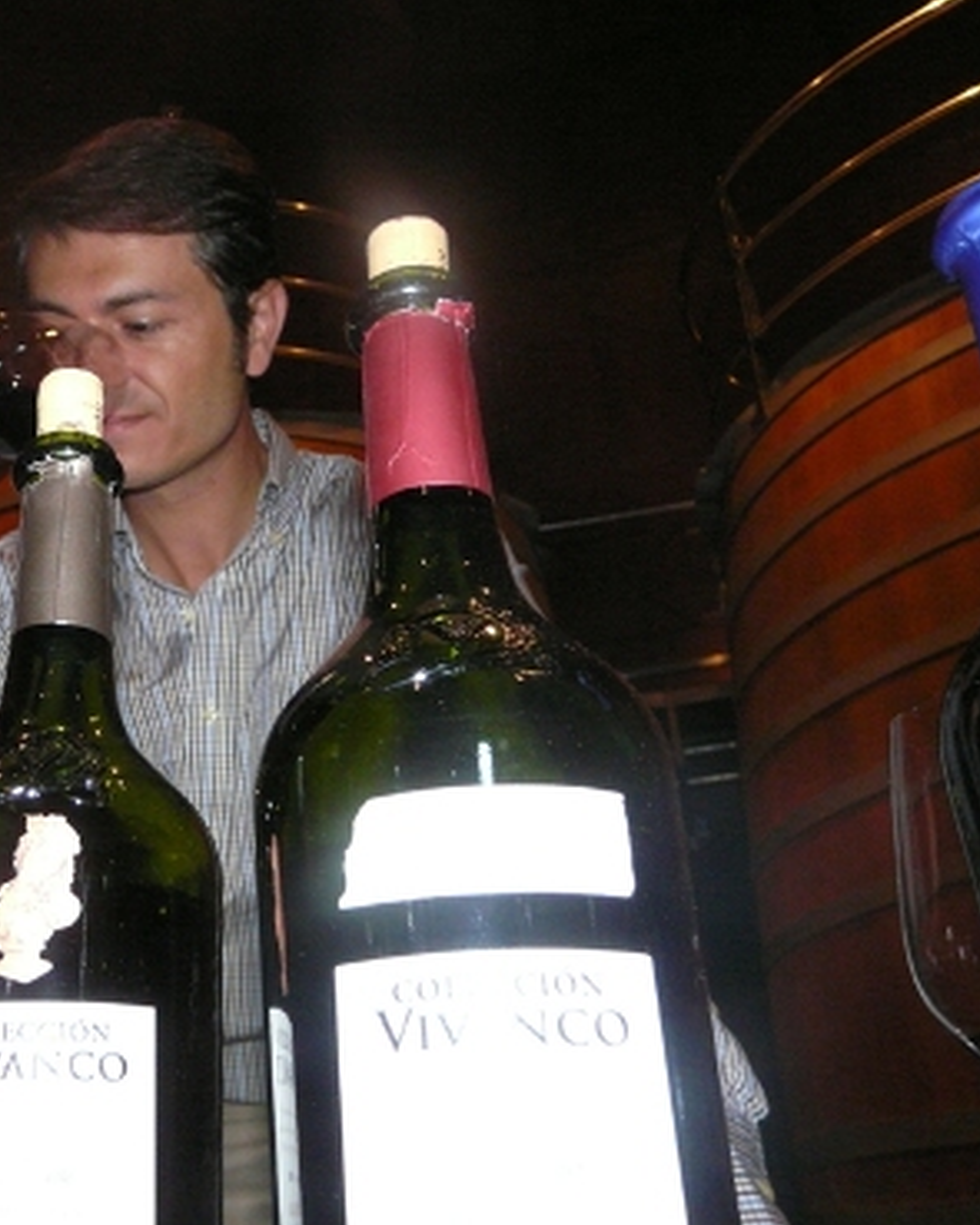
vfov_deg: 49.1
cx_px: 189
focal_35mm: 37
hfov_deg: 38.5
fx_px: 1342
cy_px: 612
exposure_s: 1/8
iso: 400
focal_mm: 4.6
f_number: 2.8
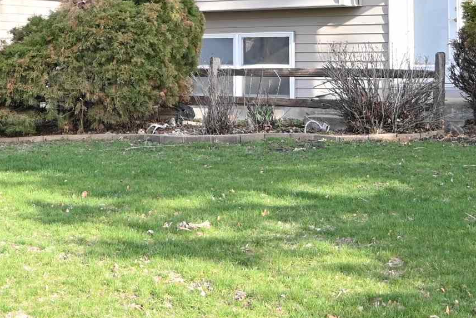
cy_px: -14
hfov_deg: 23.6
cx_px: 175
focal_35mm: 86
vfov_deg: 15.6
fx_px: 1137
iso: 160
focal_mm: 16
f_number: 3.5
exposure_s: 1/400
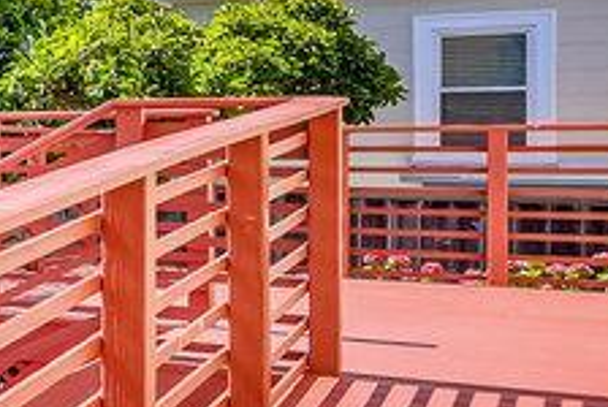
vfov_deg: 18.7
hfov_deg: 17.1
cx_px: -698
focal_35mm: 73
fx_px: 1234
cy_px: 168
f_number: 8
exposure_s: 1/200
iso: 100
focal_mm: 16
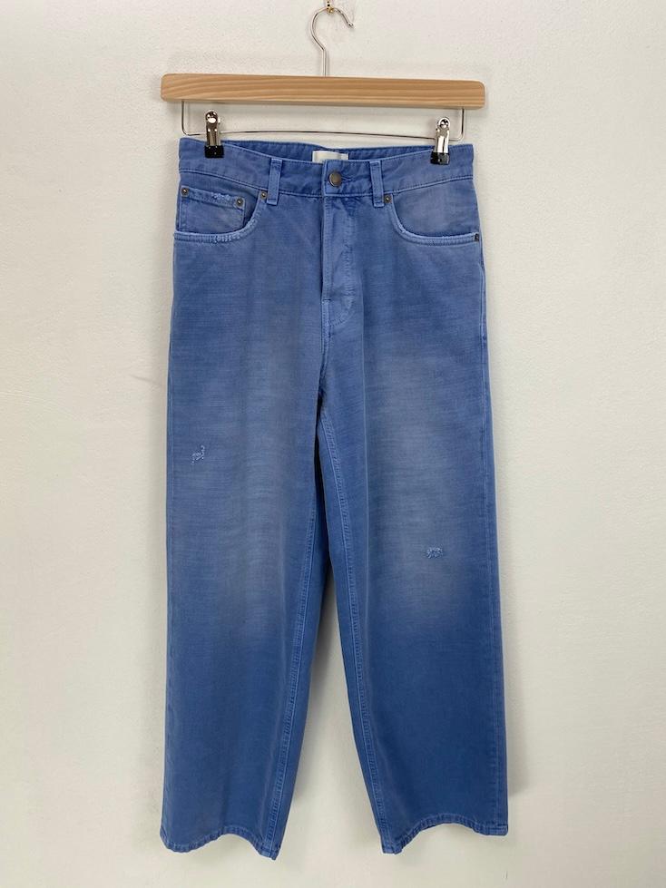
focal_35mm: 26
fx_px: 667
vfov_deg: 67.3
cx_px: 333
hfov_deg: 53.1
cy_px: 444
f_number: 1.8
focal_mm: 4.25
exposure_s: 1/100
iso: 40
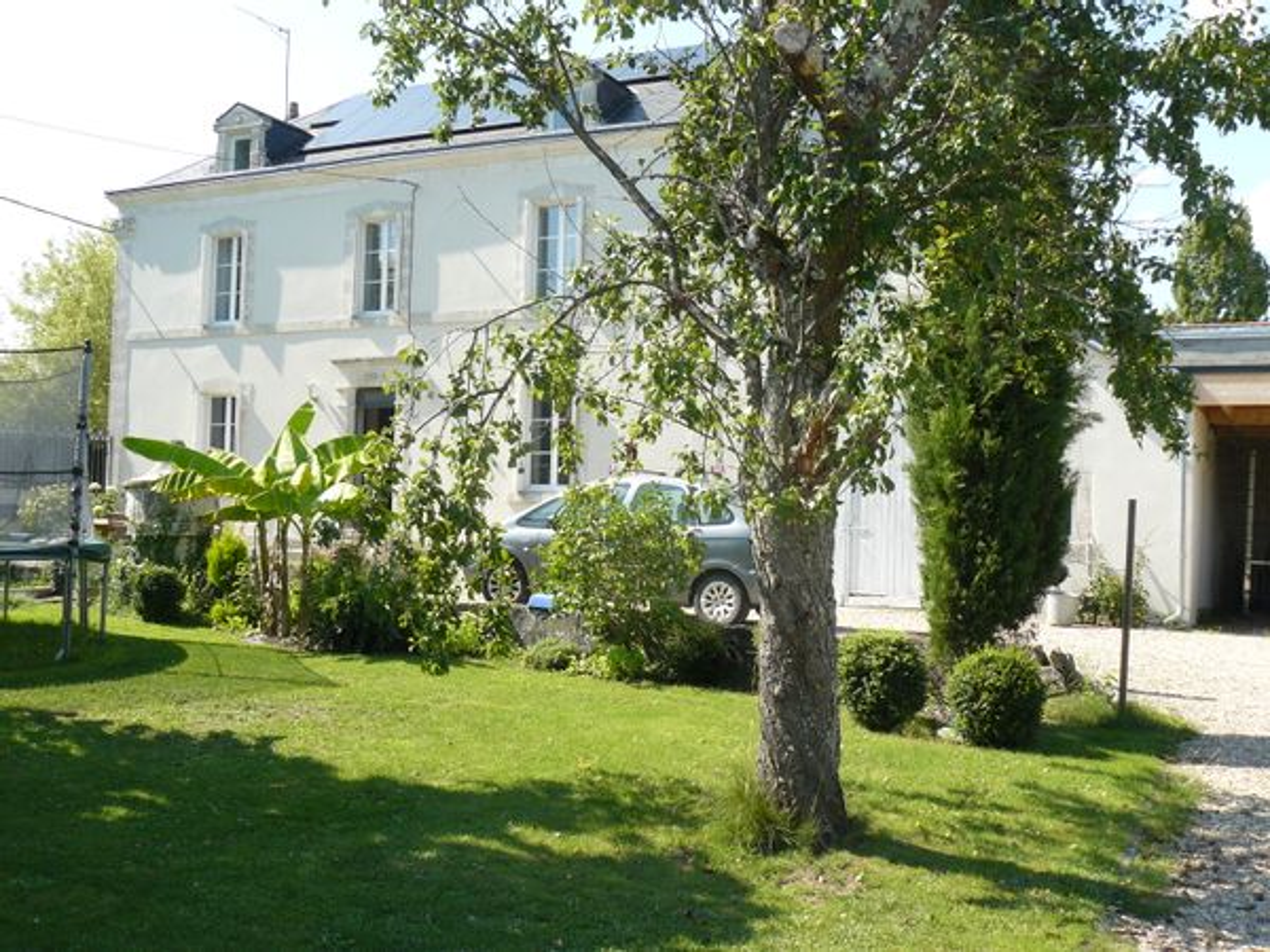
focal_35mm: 36
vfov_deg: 39.7
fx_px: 1321
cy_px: 476
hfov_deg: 51.4
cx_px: 635
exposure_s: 1/250
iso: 100
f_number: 4.5
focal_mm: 6
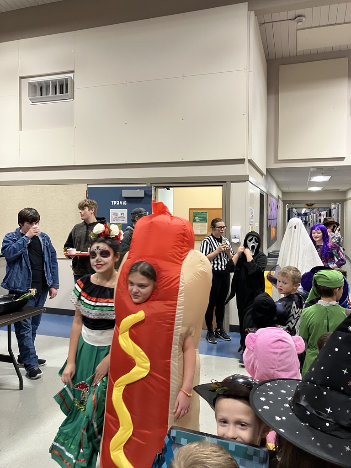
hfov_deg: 49.7
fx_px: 379
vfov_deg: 63.4
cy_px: 234
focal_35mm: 28
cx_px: 176
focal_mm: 3.99
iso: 125
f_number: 1.8
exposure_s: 1/60
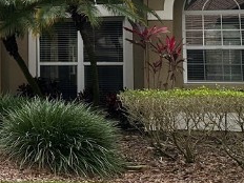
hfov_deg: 18.1
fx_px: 747
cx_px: -2
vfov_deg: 13.8
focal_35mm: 106
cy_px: 9
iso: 80
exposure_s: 1/3861
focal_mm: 6.86
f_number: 1.78
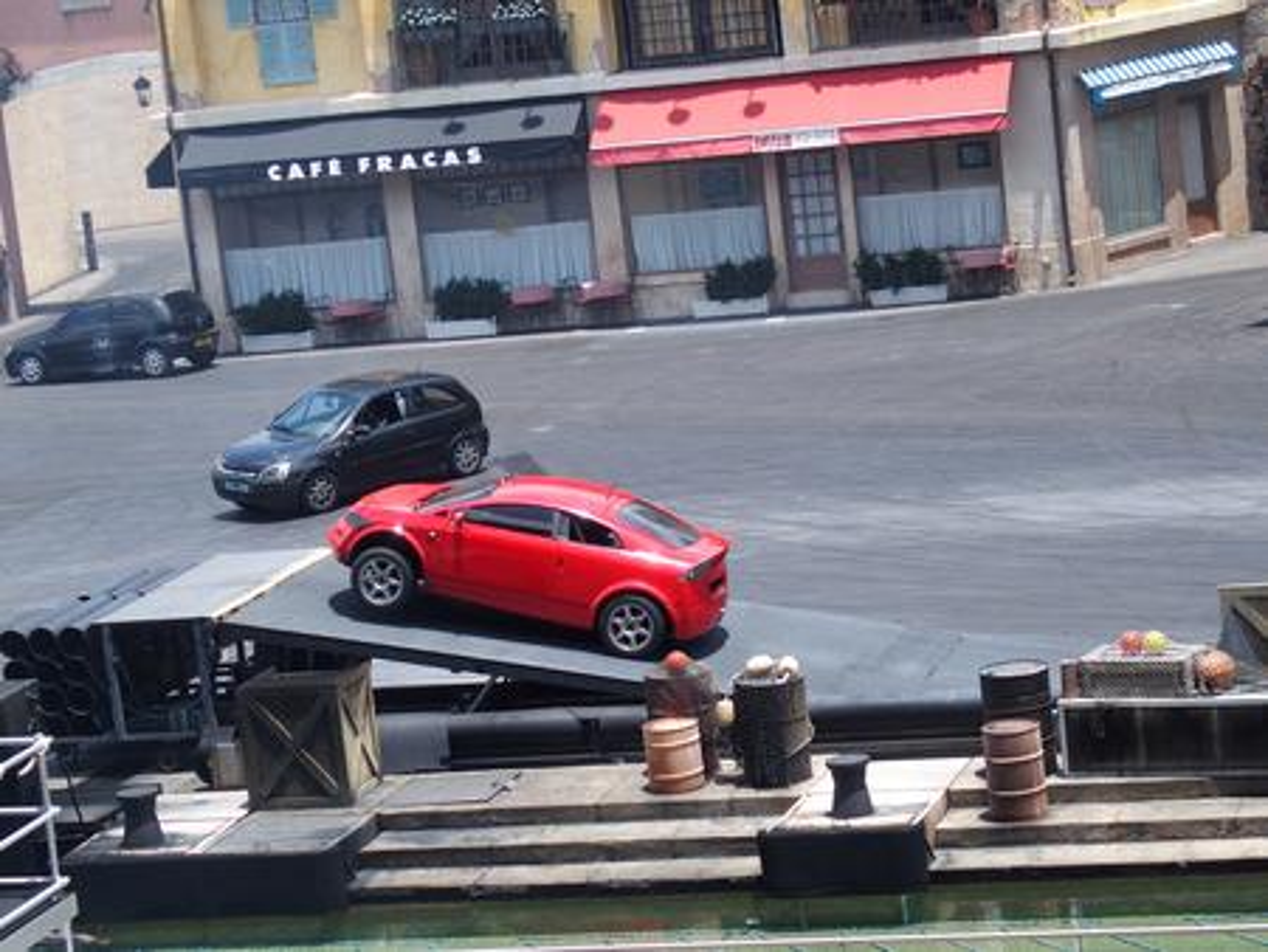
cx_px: 634
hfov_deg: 19.6
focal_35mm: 100
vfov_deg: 14.8
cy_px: 476
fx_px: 3665
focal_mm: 21.2
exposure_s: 1/1000
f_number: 2.8
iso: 100
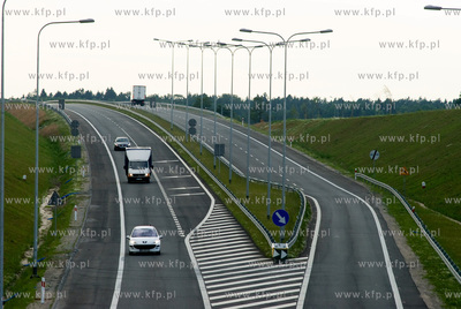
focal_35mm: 300
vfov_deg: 4.6
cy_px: 154
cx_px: 230
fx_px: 3847
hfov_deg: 6.9
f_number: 8
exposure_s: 1/250
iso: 400
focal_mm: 200
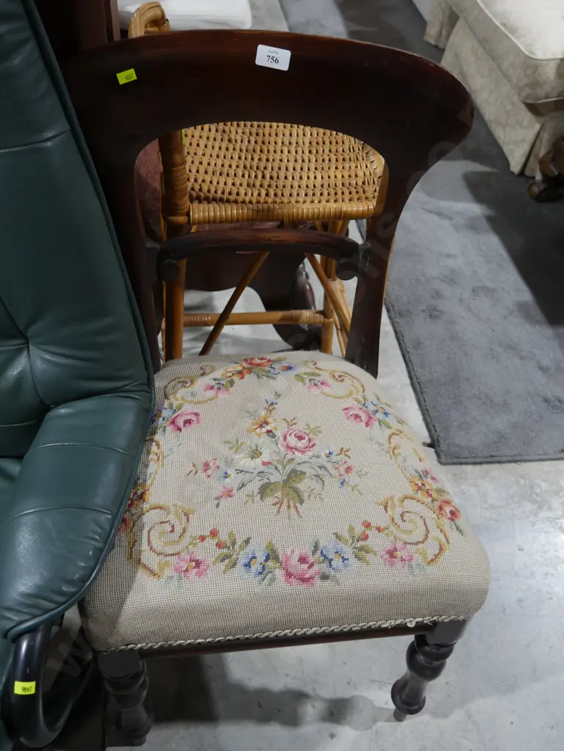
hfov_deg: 44.2
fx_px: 695
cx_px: 282
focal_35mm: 32
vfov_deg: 56.8
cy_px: 376
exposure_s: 1/60
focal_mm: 16
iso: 500
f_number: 3.6
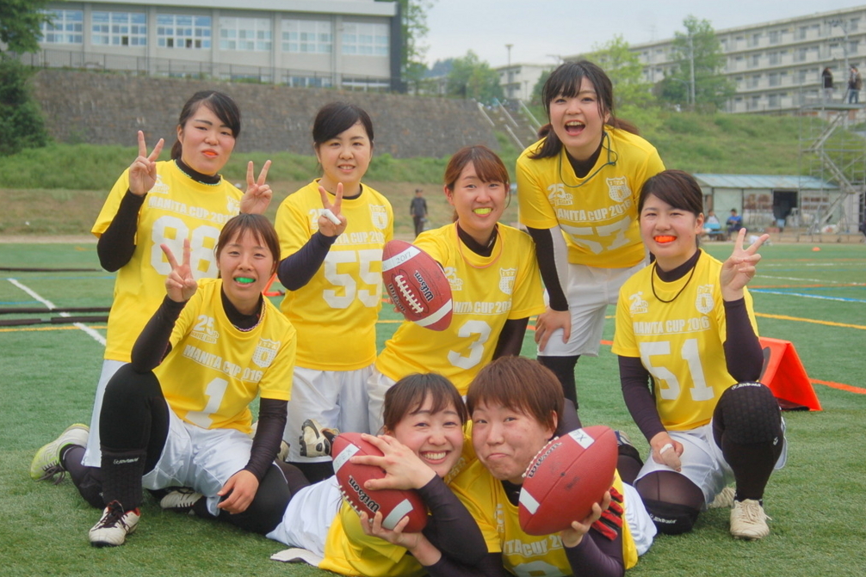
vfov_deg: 22.3
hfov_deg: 32.9
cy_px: 290
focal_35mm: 61
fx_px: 1467
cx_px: 430
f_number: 4
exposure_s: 1/1000
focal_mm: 40
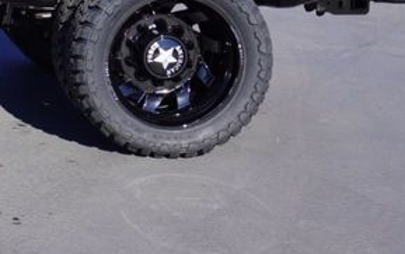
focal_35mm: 130
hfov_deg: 14.7
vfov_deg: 10.0
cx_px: -247
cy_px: -39
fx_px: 1436
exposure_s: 1/125
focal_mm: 24
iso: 100
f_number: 9
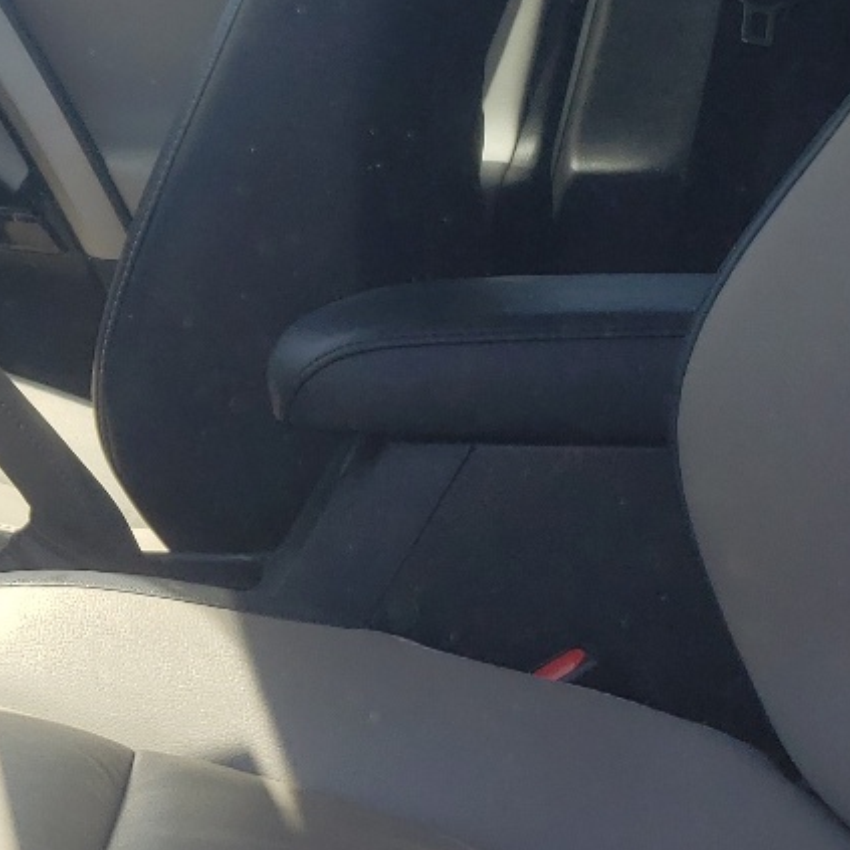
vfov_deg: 19.9
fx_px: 2417
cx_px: -141
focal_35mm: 87
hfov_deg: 19.0
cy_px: 384
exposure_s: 1/833
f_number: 1.5
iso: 50
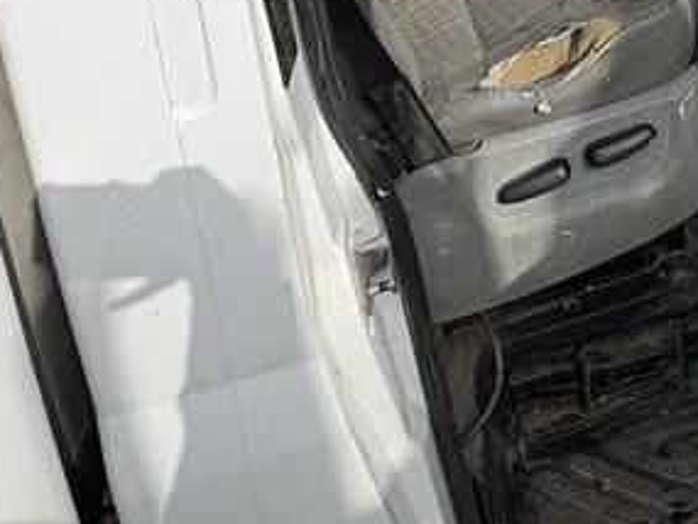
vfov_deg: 26.7
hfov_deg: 41.5
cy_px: -193
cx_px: 531
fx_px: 888
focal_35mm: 44
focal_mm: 2.22
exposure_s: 1/1789
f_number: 2.2
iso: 50
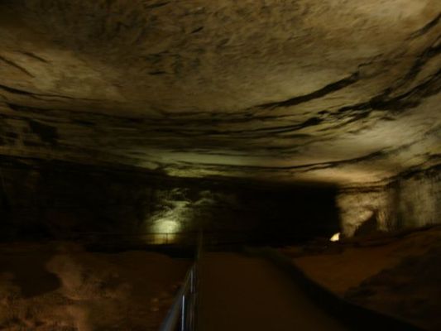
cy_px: 166
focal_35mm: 35
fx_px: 446
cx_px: 220
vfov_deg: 40.7
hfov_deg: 52.6
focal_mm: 5.8
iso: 80
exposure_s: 2
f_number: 2.8
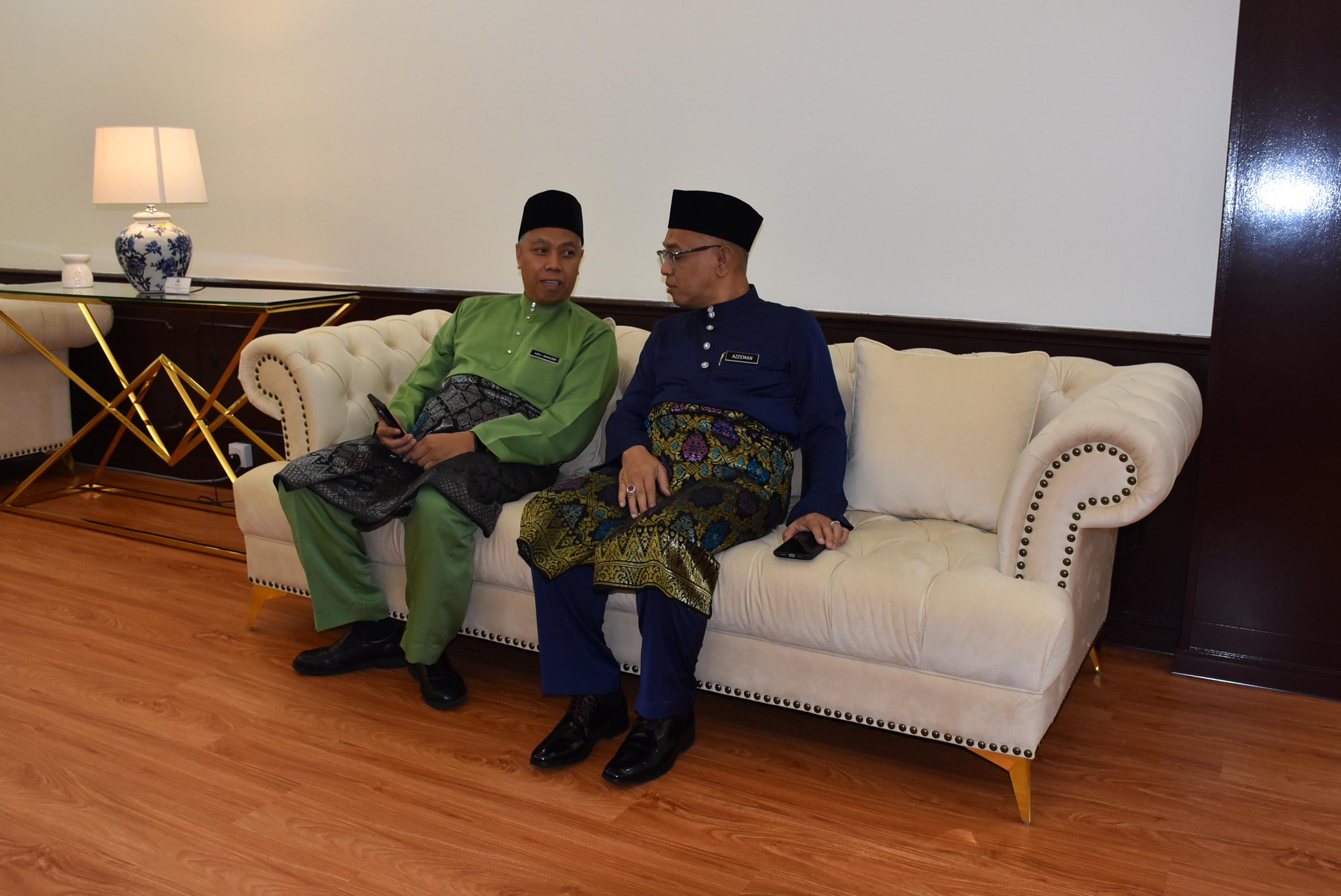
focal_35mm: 29
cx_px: 692
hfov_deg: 63.6
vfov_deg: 45.0
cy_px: 435
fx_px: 1081
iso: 800
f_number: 5
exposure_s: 1/100
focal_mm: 18
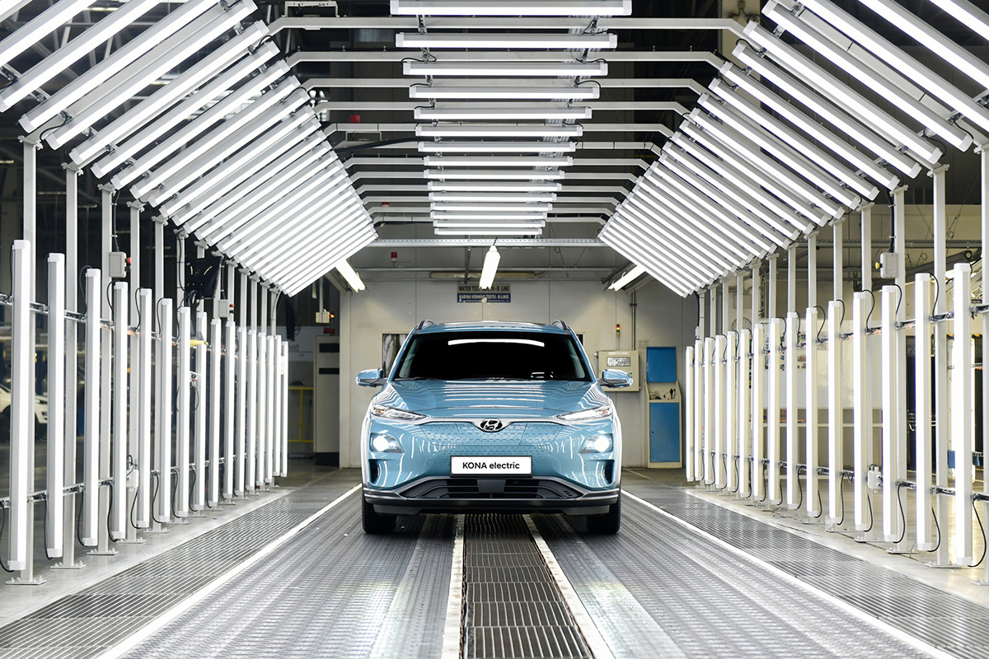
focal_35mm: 70
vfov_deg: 19.5
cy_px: 330
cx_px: 494
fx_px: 1923
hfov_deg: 28.8
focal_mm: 70
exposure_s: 1/500
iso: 1250
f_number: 4
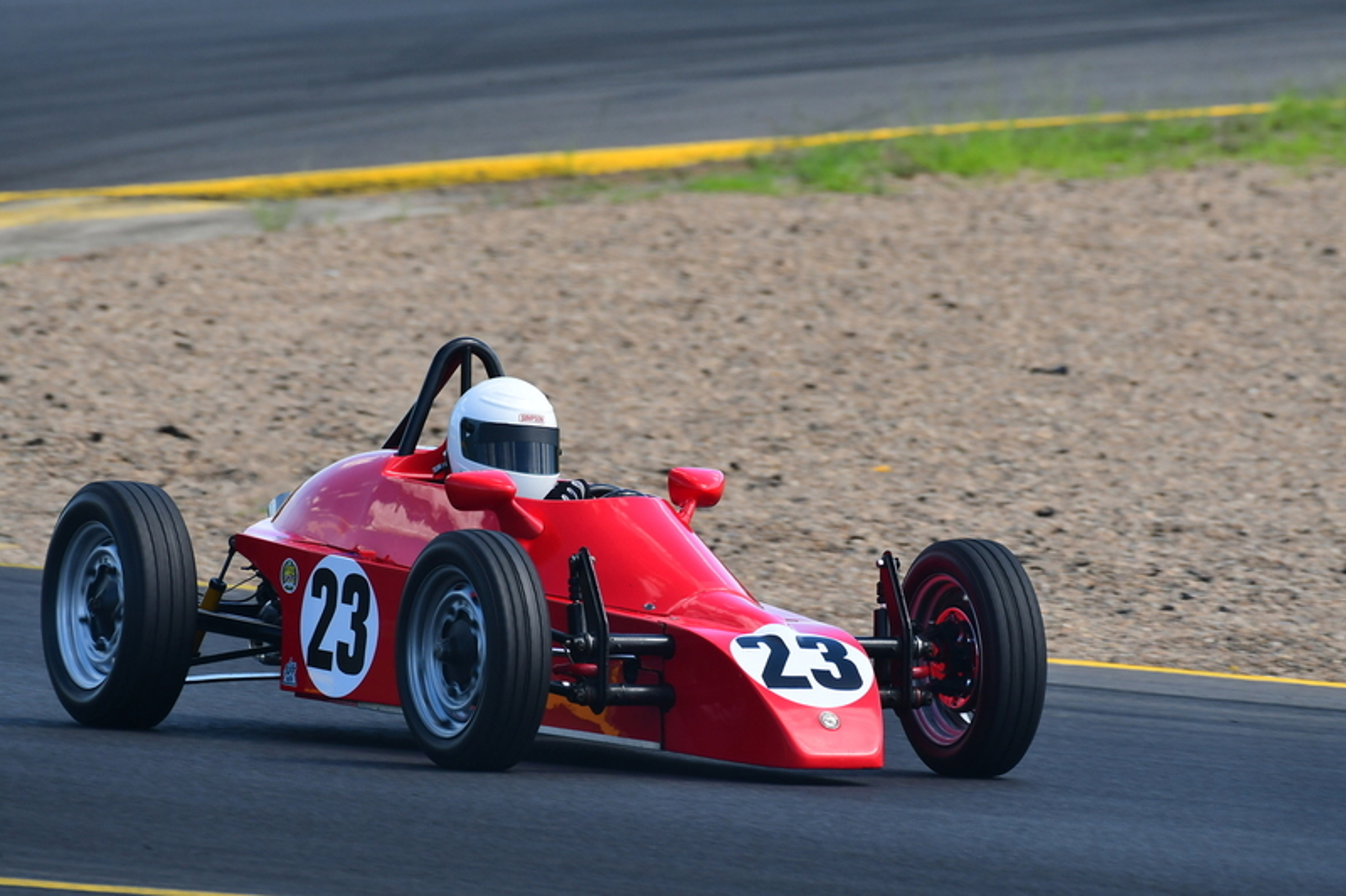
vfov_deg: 1.8
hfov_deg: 2.8
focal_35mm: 750
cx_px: 673
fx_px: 28034
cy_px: 448
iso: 500
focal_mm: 500
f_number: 8
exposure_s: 1/640
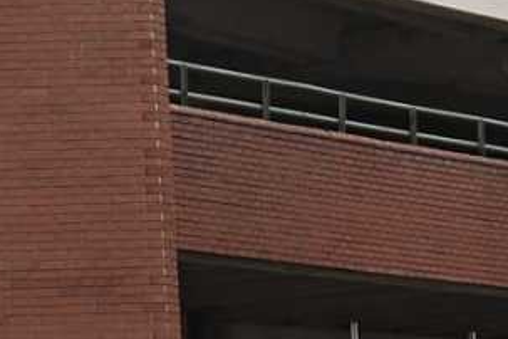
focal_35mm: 284
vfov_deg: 4.8
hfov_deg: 6.9
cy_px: 278
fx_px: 4007
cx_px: -697
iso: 800
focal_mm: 42
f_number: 22
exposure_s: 1/60
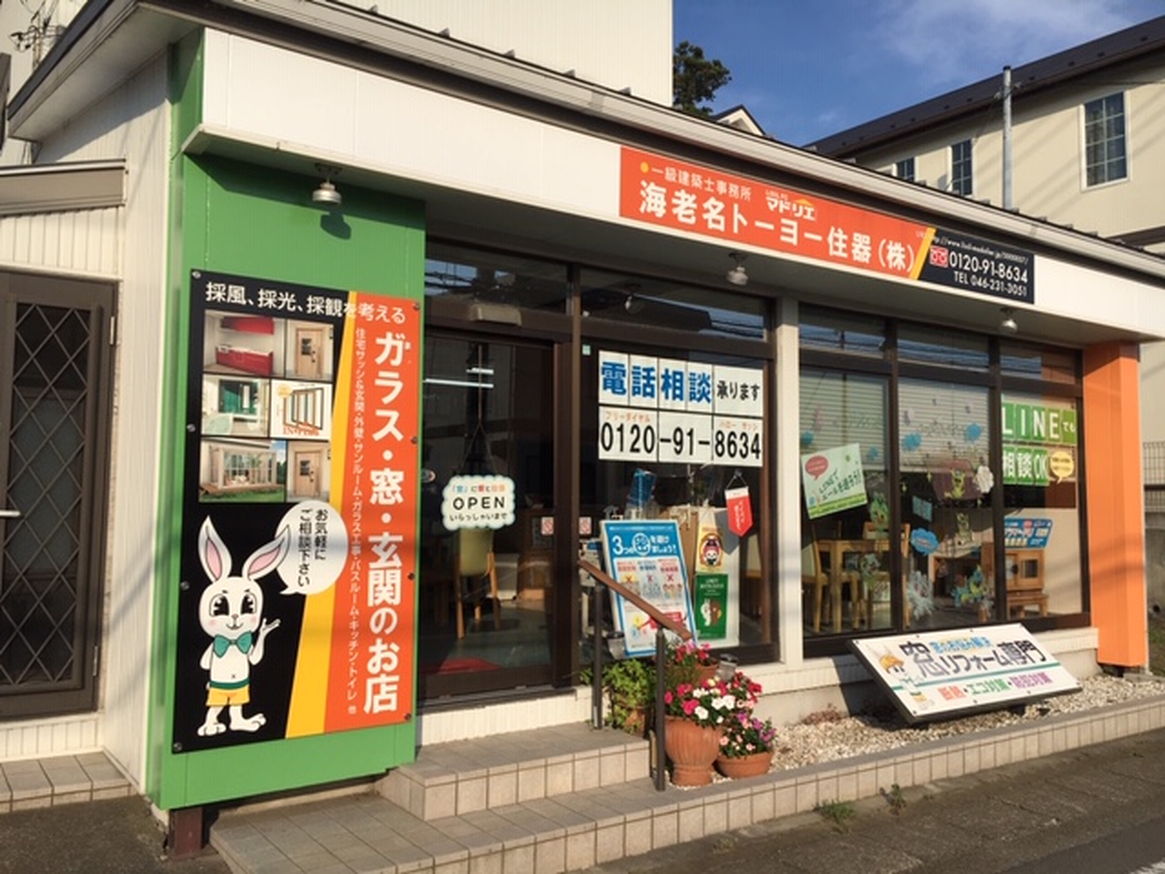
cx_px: 582
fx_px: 976
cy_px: 437
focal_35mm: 29
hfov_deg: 61.7
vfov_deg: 48.2
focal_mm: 4.15
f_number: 2.2
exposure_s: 1/2079
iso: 25
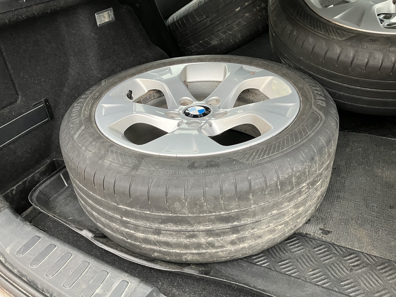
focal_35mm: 28
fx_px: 320
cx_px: 198
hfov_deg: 63.4
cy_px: 148
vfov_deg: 49.7
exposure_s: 1/50
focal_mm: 3.99
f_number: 1.8
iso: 200
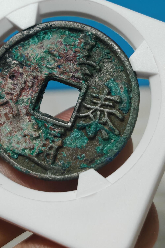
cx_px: 69
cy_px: 102
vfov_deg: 17.3
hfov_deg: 11.6
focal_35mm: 118
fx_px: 811
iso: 80
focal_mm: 7.62
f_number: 1.6
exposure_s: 1/100
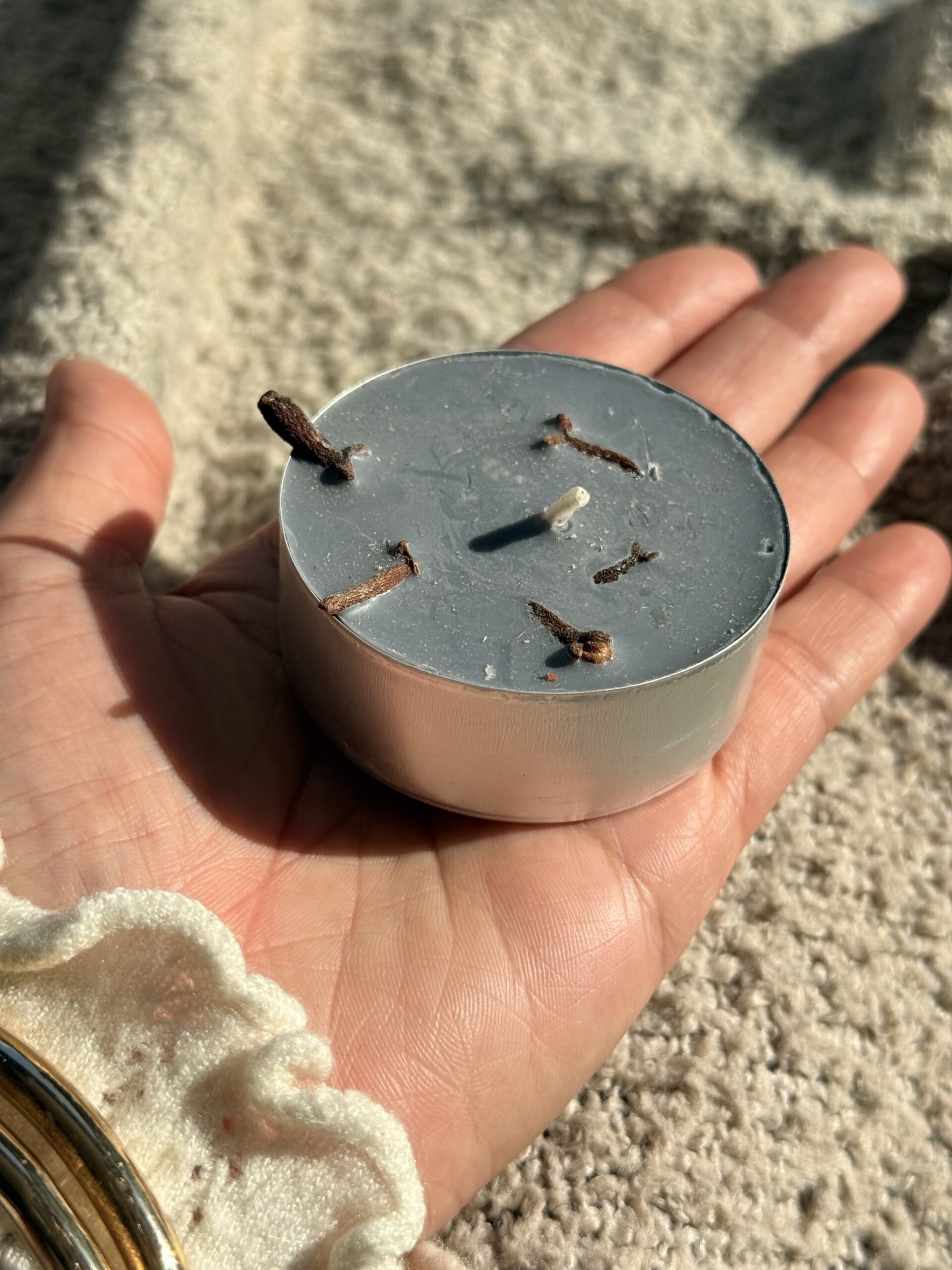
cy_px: 635
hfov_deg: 30.3
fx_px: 1760
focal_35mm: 48
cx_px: 476
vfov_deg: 39.7
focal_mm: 6.76
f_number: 1.78
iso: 64
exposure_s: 1/4098
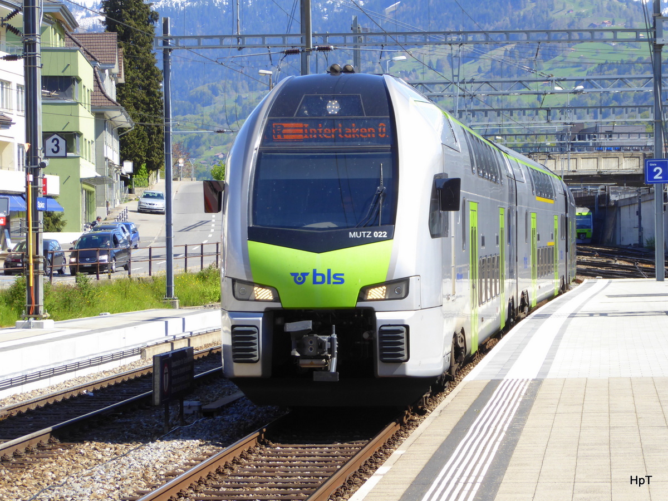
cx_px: 334
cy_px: 250
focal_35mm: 150
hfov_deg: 13.2
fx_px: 2895
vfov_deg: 9.9
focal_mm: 24.2
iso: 80
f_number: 5.3
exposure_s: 1/160
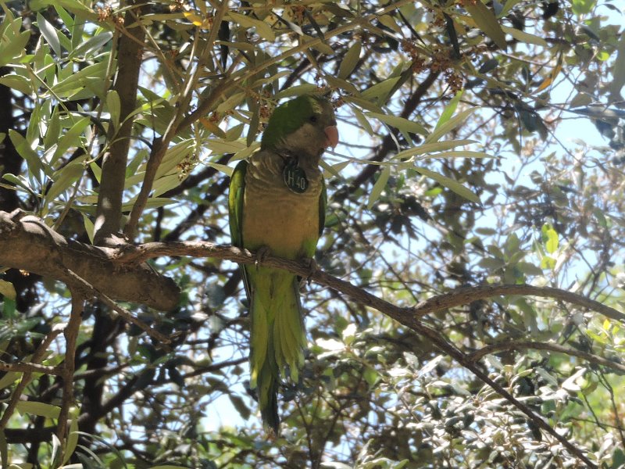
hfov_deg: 9.0
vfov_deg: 6.8
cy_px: 234
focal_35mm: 220
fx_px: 3972
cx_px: 312
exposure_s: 1/125
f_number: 5.3
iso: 100
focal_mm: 39.4
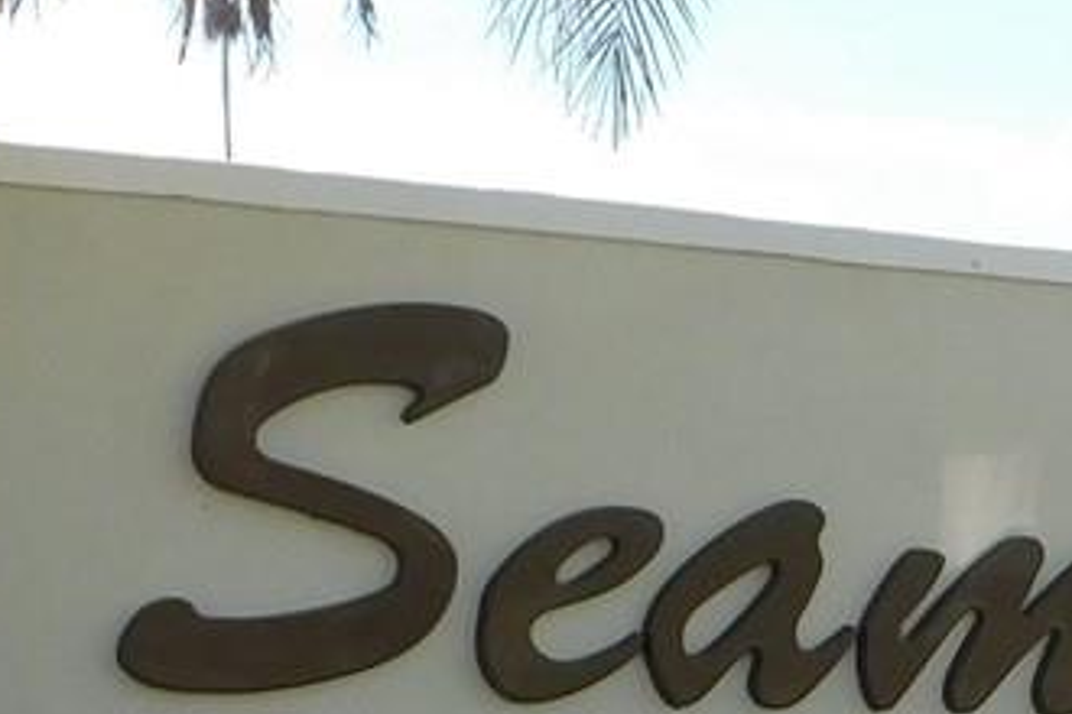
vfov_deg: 11.7
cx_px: 1153
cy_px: 766
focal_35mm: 116
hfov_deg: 17.1
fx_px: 3454
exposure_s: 1/800
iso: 125
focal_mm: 4
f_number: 3
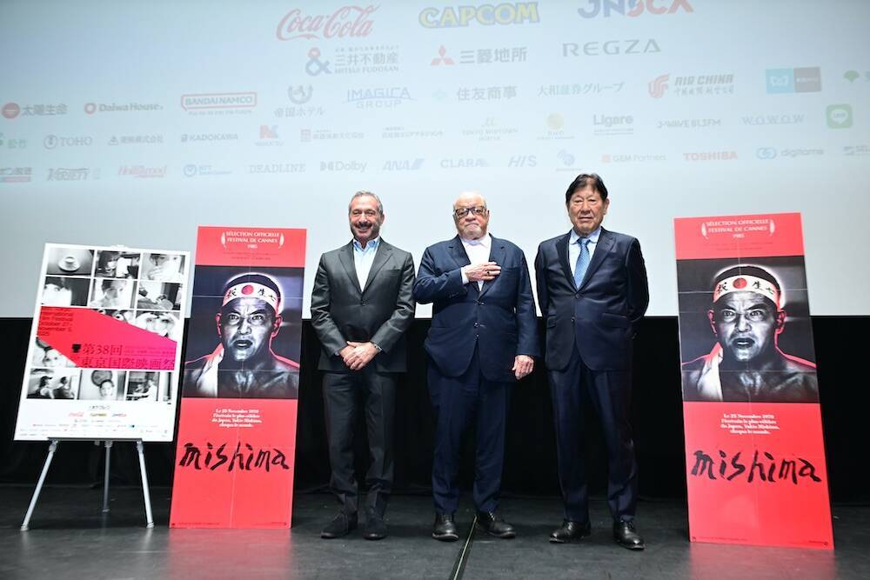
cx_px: 435
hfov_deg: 63.7
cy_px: 290
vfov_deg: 45.0
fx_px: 701
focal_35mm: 29
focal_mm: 29
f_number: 4
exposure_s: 1/250
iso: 2000
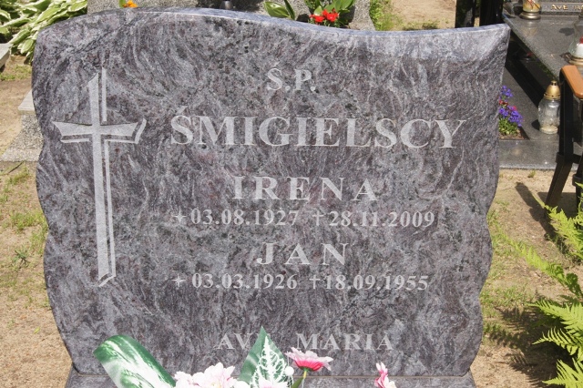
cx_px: 292
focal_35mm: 60
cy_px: 194
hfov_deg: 33.4
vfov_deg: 22.6
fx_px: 971
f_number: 16
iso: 200
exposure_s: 1/160
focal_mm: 40
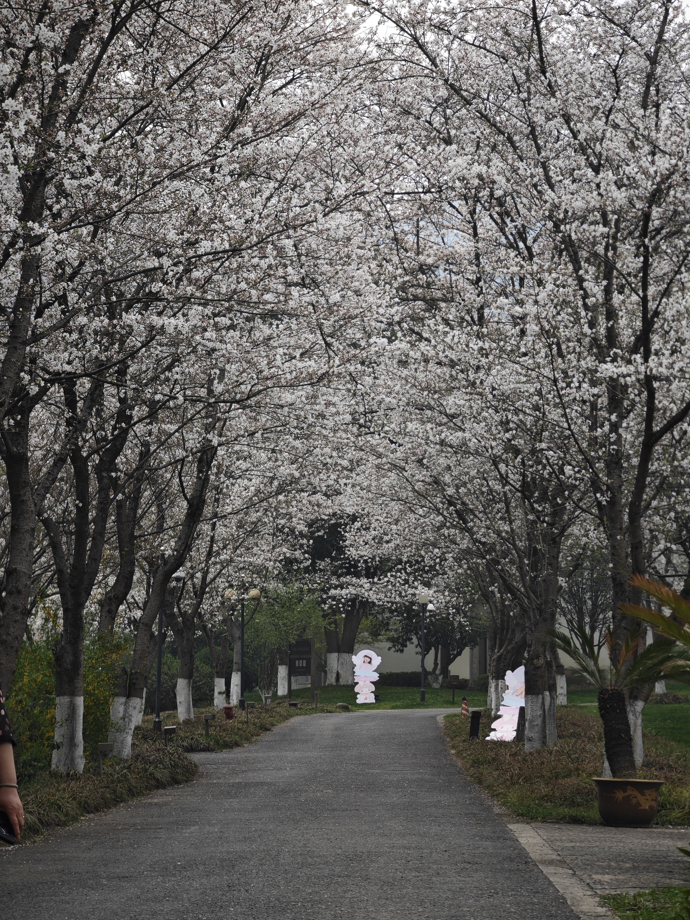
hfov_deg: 12.3
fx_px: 3189
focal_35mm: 120
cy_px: 460
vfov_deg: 16.4
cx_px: 345
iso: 50
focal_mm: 19.4
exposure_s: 1/224
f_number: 3
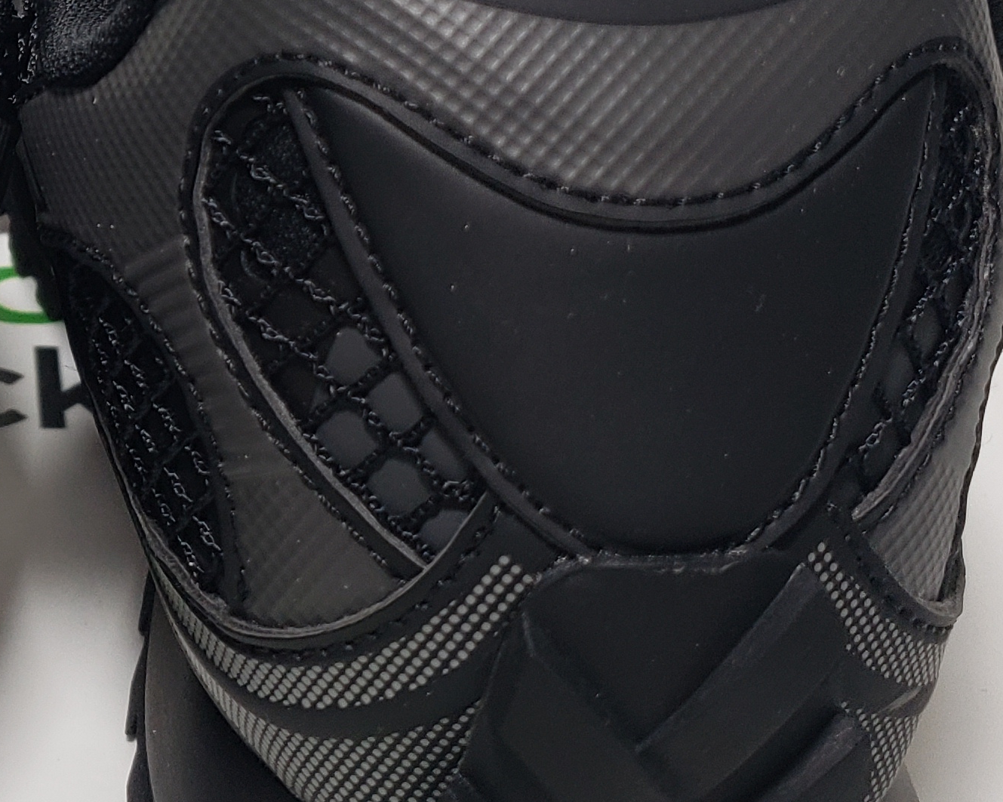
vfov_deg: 19.8
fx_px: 2286
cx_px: -57
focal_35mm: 77
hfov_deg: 23.5
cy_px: 198
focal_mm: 4.3
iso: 50
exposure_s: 1/320
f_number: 1.5
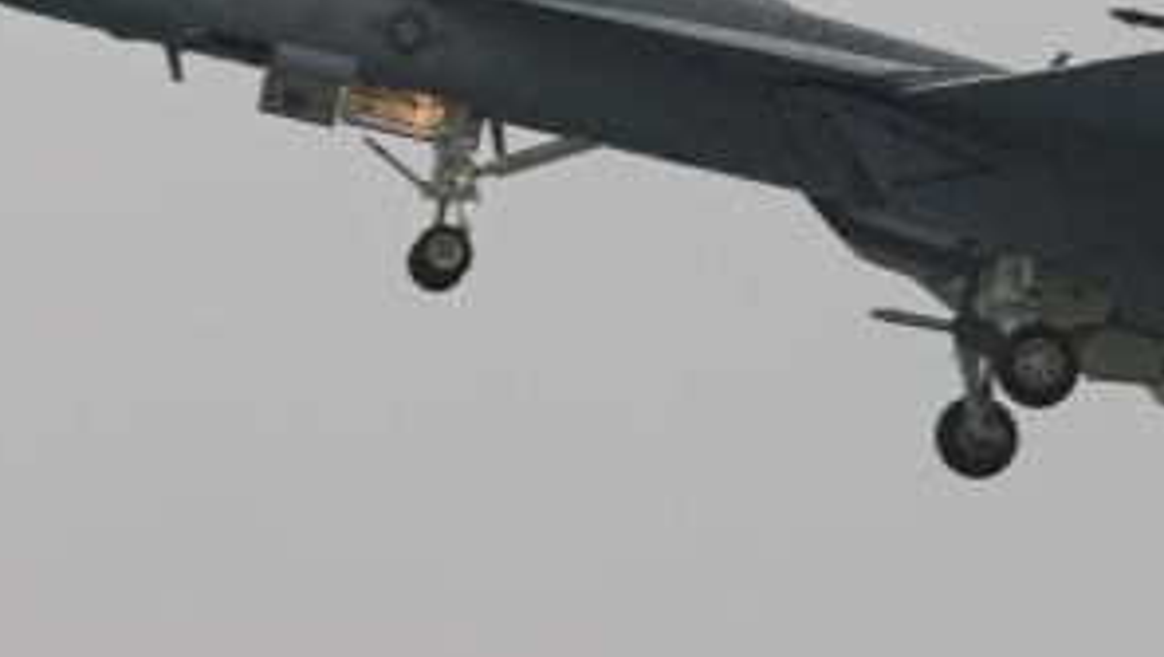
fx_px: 15721
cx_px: 838
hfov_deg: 4.2
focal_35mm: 509
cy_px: 87
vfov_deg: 2.4
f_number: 11
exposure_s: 1/400
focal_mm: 160
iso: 200
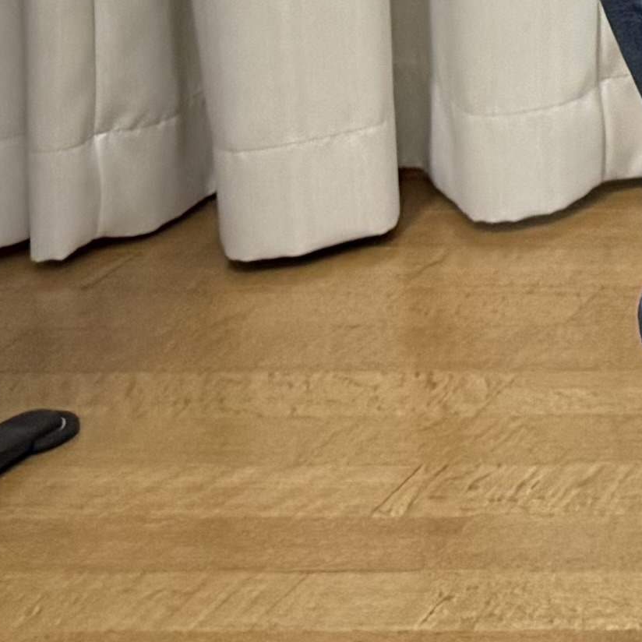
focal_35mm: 147
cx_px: 2001
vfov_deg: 10.3
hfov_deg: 9.2
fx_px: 3084
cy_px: -880
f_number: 1.78
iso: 200
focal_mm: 6.76
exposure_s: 1/97
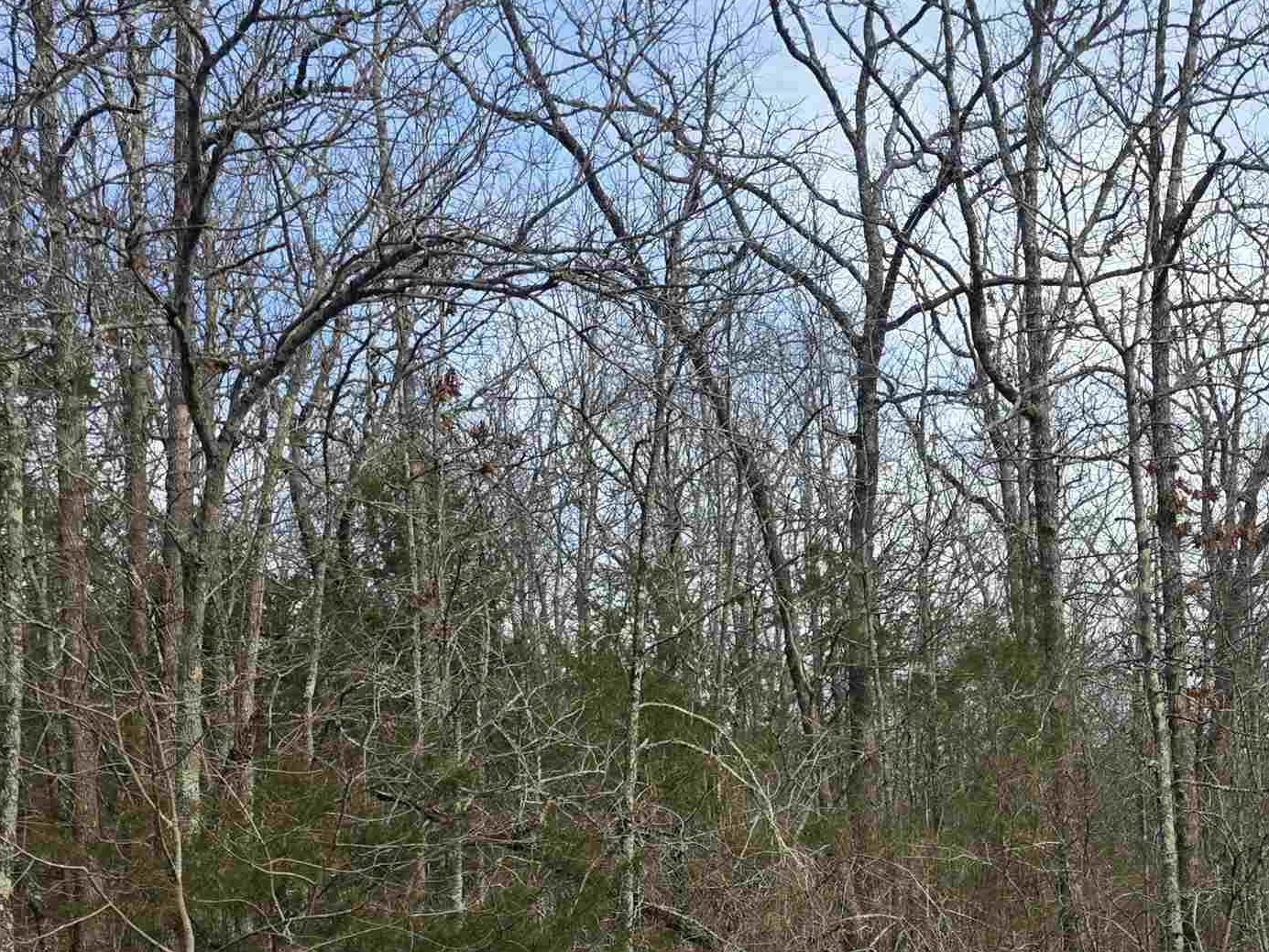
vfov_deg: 27.2
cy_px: 916
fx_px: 1870
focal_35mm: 51
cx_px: 879
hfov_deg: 37.0
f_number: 1.7
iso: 80
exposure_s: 1/1361
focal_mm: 6.3
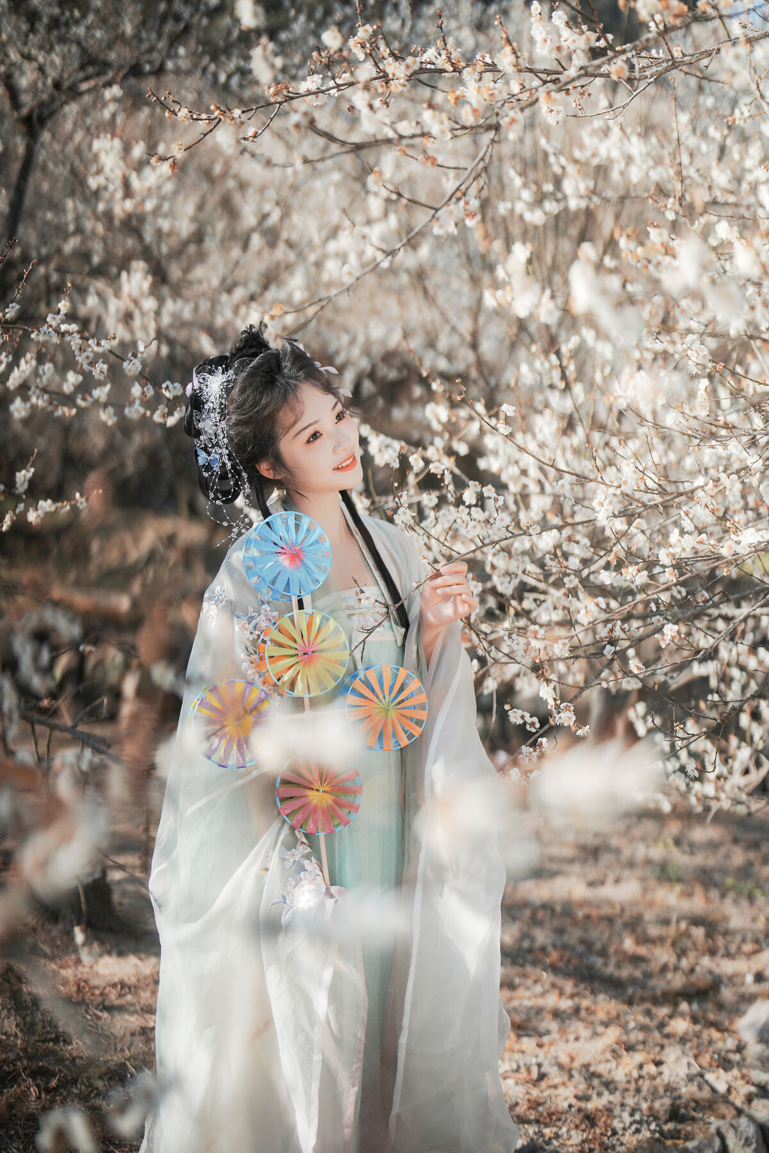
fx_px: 1602
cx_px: 384
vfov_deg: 39.6
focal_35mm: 50
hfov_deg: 27.0
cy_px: 576
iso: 100
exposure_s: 1/6400
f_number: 1.2
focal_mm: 50
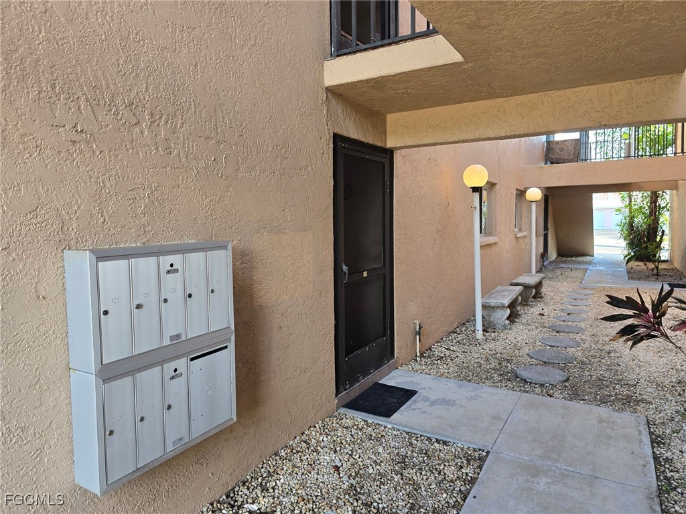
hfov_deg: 73.9
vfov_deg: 58.9
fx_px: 456
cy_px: 257
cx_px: 343
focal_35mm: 23
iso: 80
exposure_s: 1/120
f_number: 1.7
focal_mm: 6.3
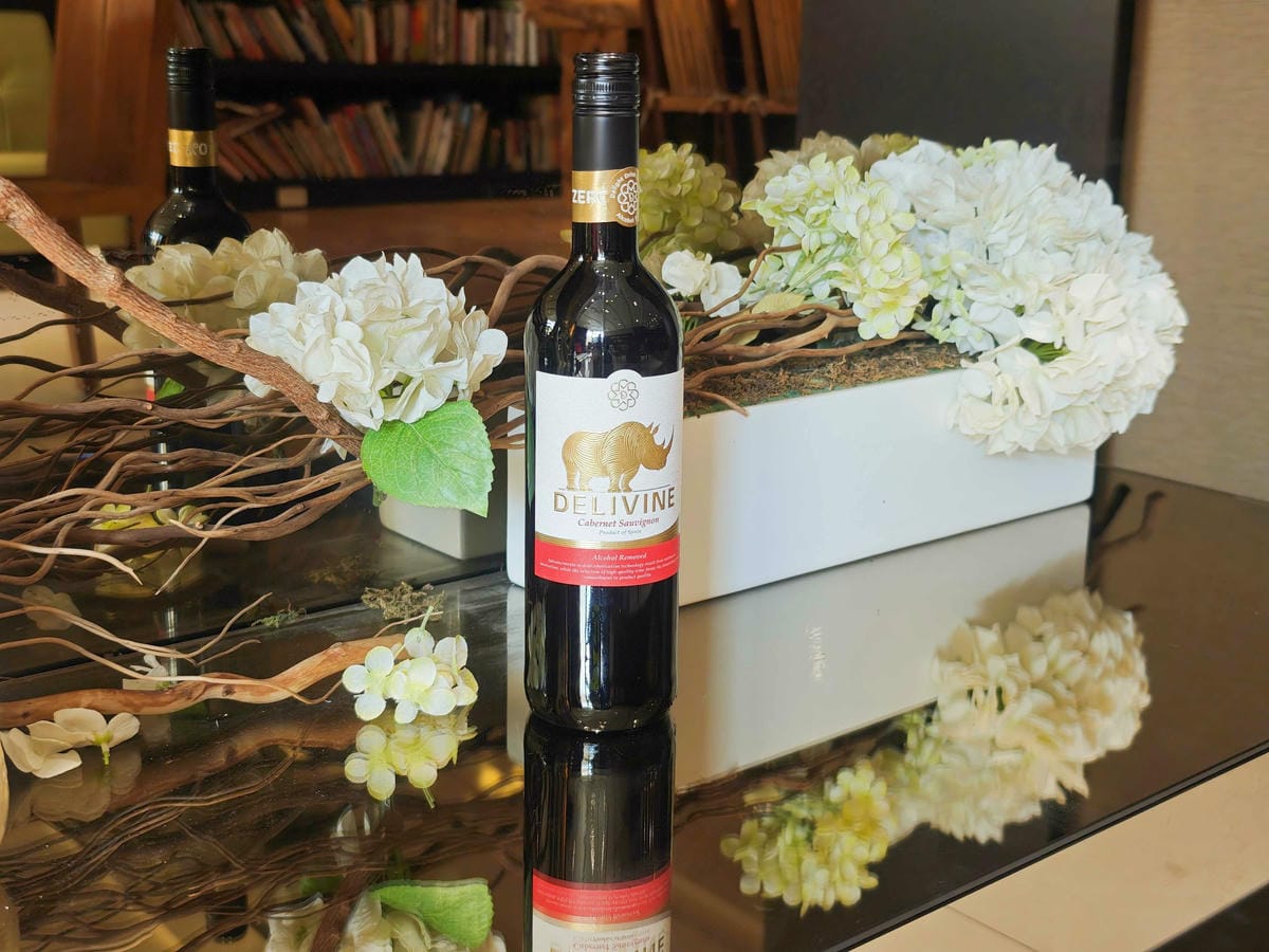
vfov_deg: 35.1
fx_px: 1503
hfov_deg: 45.8
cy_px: 476
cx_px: 634
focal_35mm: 41
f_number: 1.63
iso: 200
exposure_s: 1/60
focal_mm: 8.72
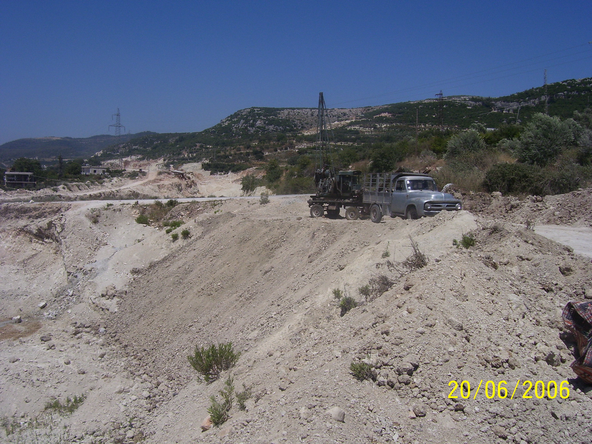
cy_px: 222
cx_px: 296
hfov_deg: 54.0
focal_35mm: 34
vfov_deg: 41.8
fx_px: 581
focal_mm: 5.6
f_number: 4.8
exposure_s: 1/1500
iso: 80
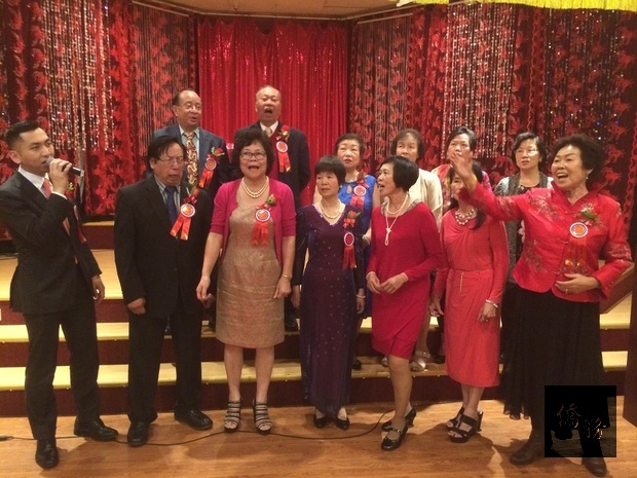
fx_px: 552
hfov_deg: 60.0
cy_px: 239
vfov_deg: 46.8
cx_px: 318
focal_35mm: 30
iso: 400
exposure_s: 1/15
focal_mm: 4.12
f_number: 2.2
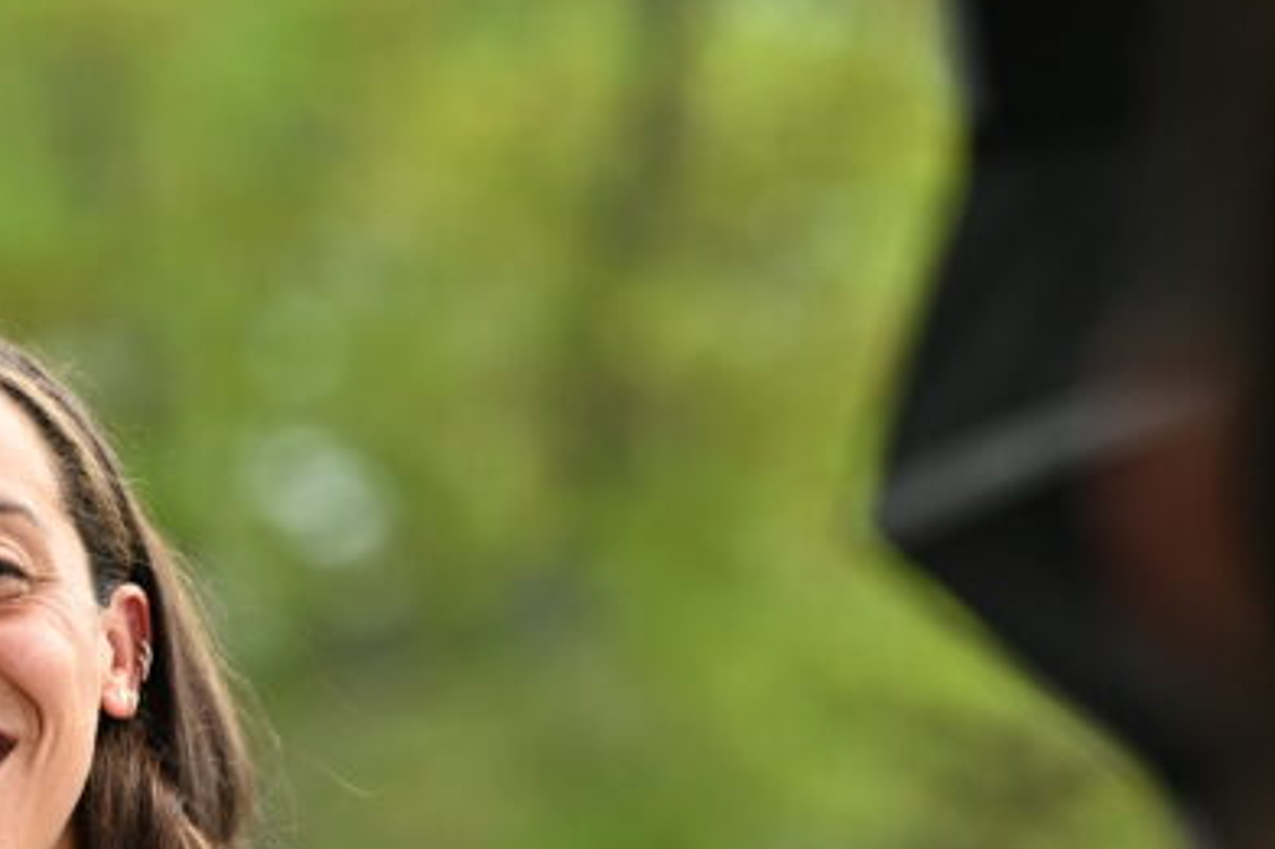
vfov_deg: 3.6
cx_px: -7
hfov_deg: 5.4
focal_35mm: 383
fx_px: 13558
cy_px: 1256
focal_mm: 125
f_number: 2.8
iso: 400
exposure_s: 1/2000
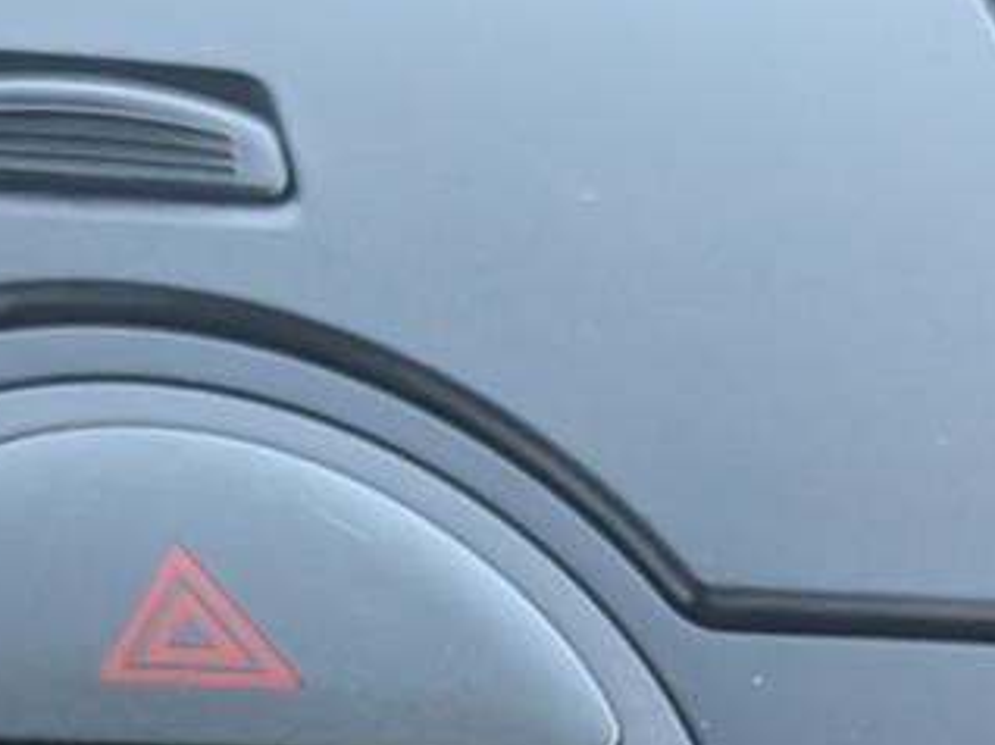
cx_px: 250
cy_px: 1171
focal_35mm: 158
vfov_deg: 9.1
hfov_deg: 12.5
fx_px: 4538
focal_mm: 6.9
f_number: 1.68
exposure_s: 1/769
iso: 430
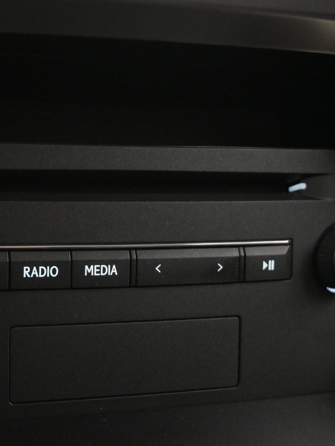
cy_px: 224
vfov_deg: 33.2
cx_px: 107
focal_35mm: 58
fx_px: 750
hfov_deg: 25.0
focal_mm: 26.5
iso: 5600
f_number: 4.5
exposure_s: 1/40
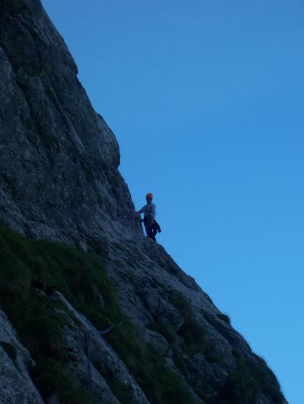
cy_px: 202
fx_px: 1263
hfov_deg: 13.7
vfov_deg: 18.2
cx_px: 152
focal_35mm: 108
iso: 80
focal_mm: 18.1
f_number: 4.8
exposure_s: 1/250
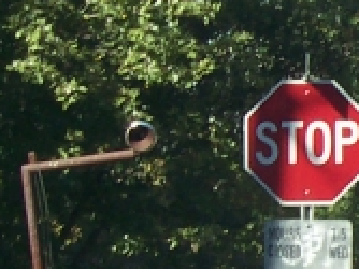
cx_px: 630
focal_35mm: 264
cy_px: 255
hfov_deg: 7.3
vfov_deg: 5.6
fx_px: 2736
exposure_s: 1/125
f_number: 6.7
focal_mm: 8.6
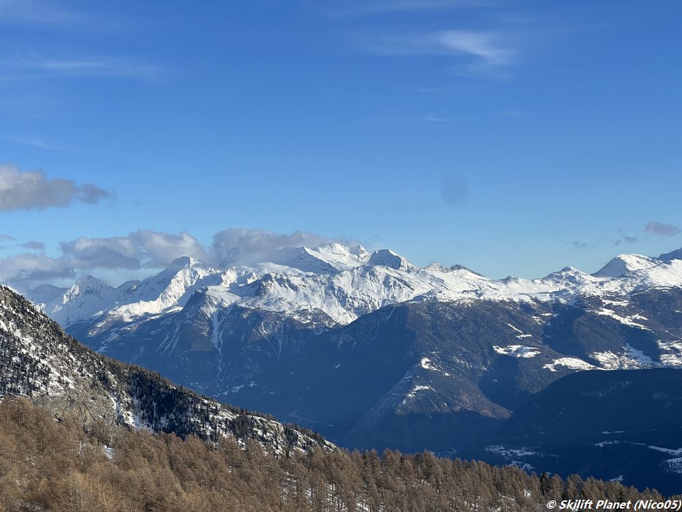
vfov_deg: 19.1
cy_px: 256
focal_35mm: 77
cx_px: 341
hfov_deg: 25.3
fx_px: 1517
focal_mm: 9
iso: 32
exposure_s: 1/874
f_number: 2.8
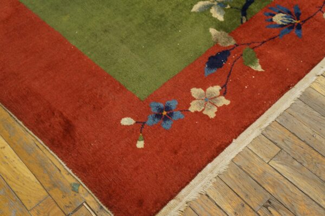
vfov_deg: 31.8
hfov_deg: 46.4
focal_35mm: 42
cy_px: 108
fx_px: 379
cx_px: 162
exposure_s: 1/60
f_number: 4
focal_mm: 28
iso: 1000
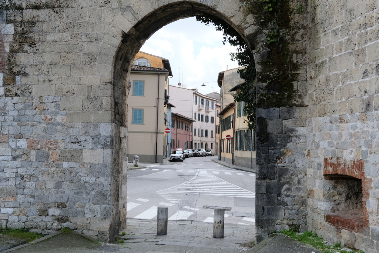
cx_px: 190
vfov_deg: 30.5
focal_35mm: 44
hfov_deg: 44.5
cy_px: 126
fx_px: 463
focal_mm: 29.2
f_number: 3.2
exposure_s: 1/1700
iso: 640
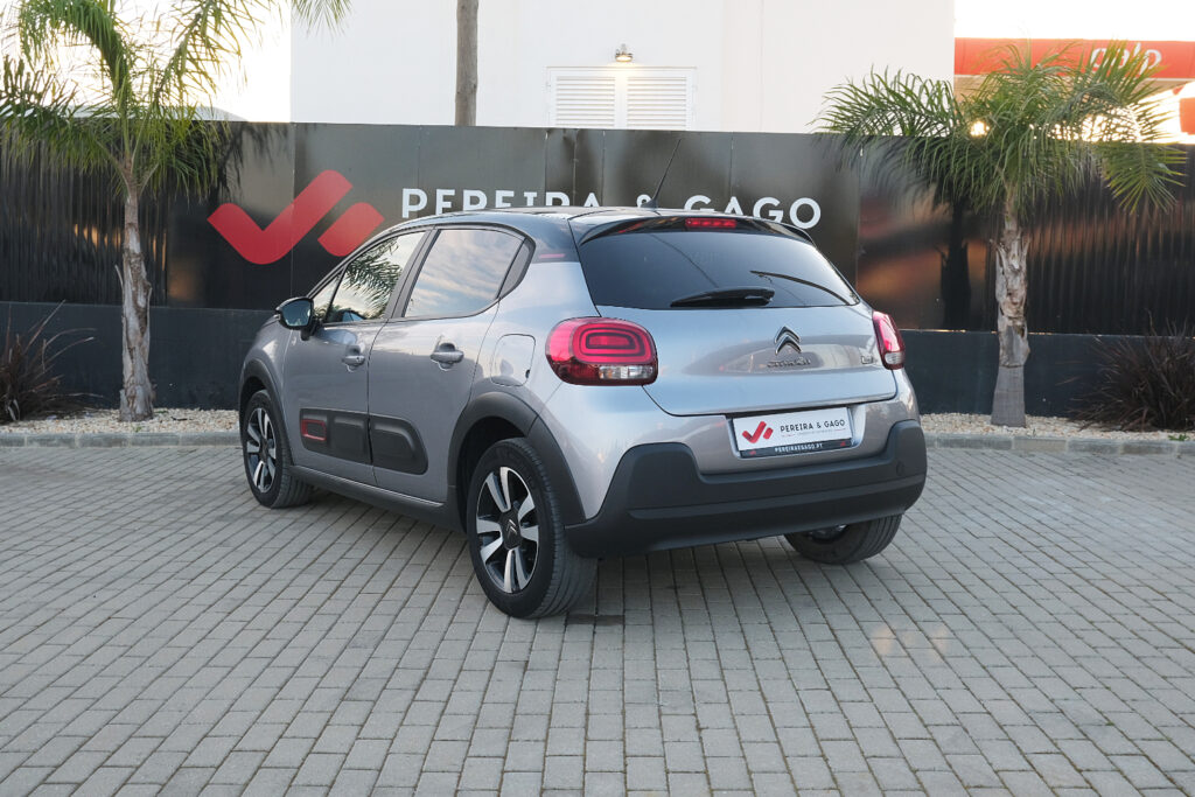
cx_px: 598
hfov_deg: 54.4
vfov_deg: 37.9
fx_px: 1162
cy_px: 398
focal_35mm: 35
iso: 640
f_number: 9
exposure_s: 1/100
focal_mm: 23.5
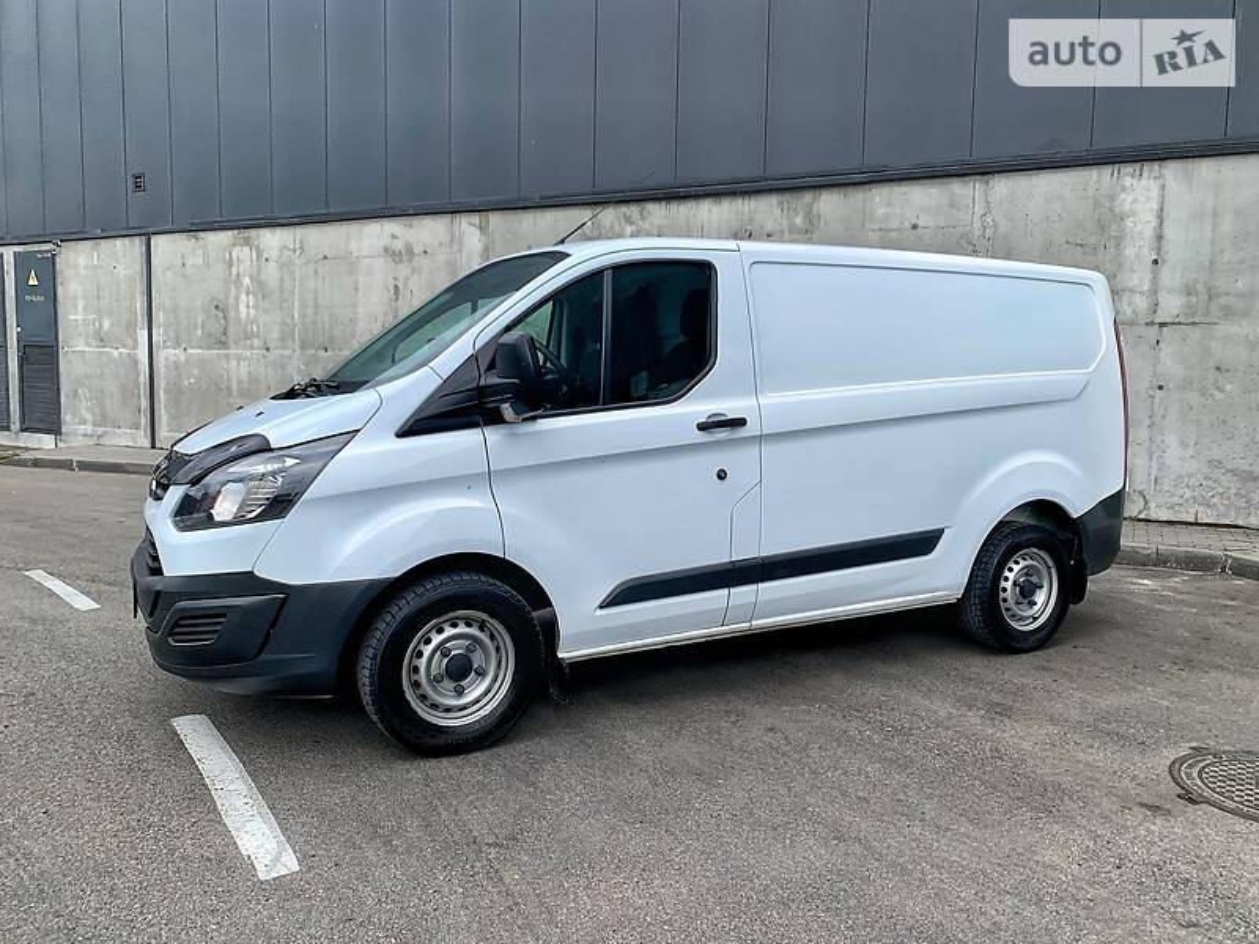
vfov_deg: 53.1
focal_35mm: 26
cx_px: 630
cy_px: 472
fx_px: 946
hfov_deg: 67.3
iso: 25
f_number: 1.8
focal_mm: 4.2
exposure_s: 1/1299
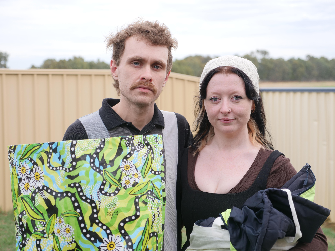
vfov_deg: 23.7
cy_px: 126
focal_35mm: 62
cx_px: 168
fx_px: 600
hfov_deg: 31.2
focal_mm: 31
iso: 200
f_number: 2.8
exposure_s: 1/500
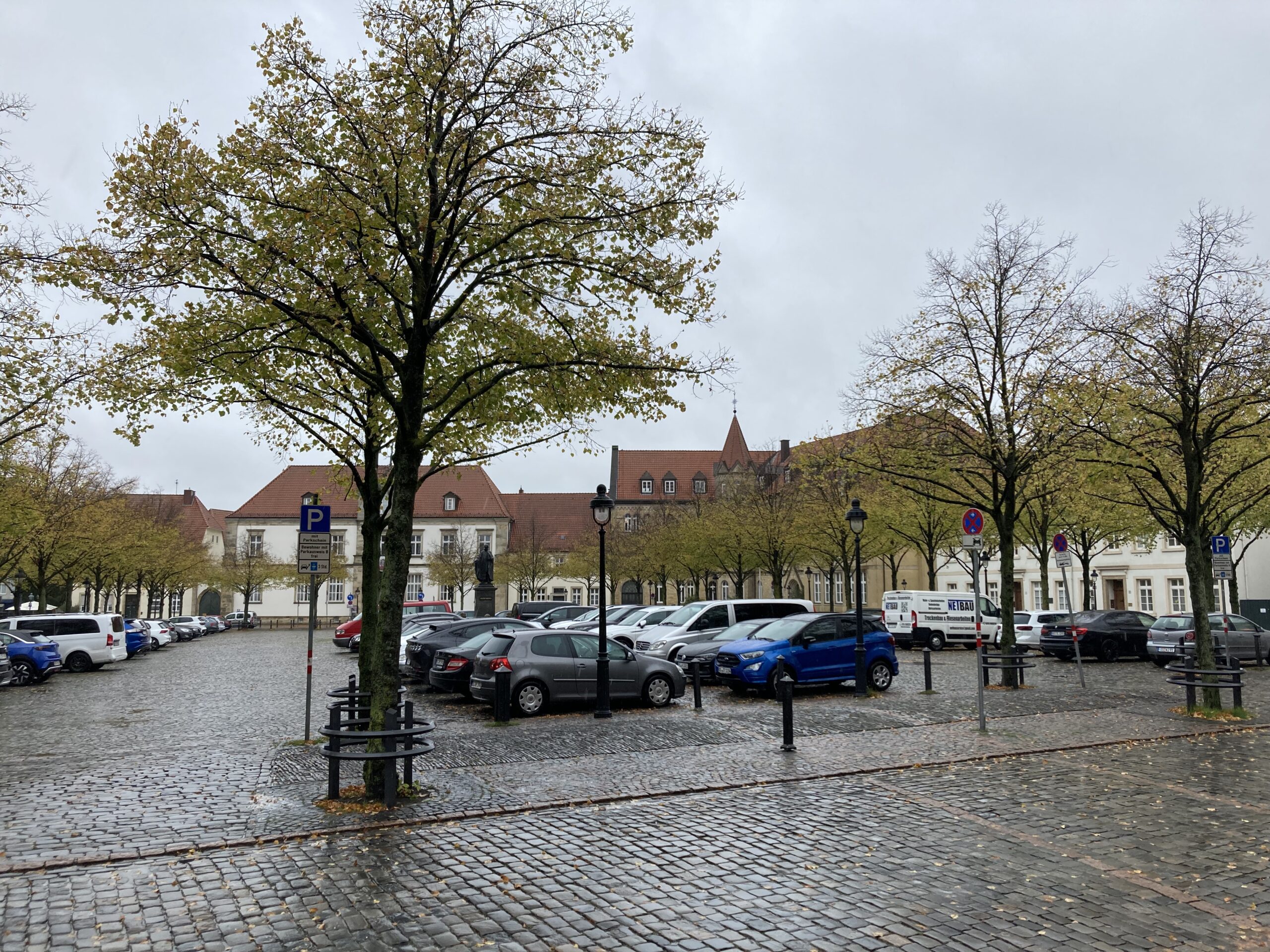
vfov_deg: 49.7
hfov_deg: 63.4
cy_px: 476
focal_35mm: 28
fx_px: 1027
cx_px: 635
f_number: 1.8
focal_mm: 3.99
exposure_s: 1/496
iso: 20
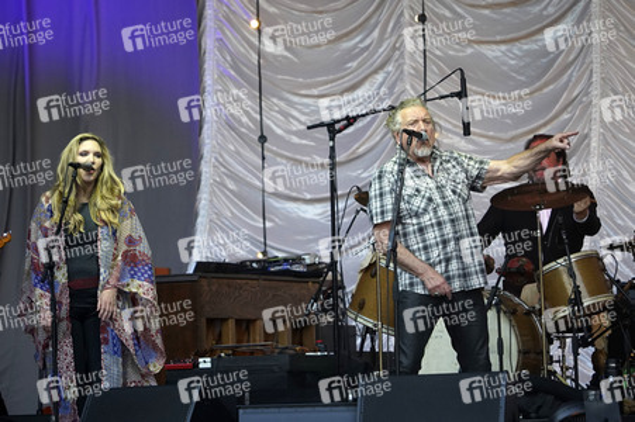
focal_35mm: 347
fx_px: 6116
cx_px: 318
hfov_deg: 5.9
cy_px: 211
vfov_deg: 4.0
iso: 2500
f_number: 6.3
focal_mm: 347
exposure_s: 1/500
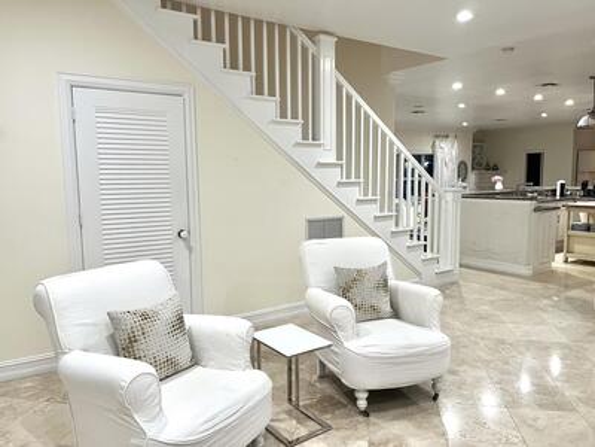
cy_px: 224
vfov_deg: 53.1
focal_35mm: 26
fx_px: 447
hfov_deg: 67.3
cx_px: 298
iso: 125
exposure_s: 1/60
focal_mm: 5.1
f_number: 1.6
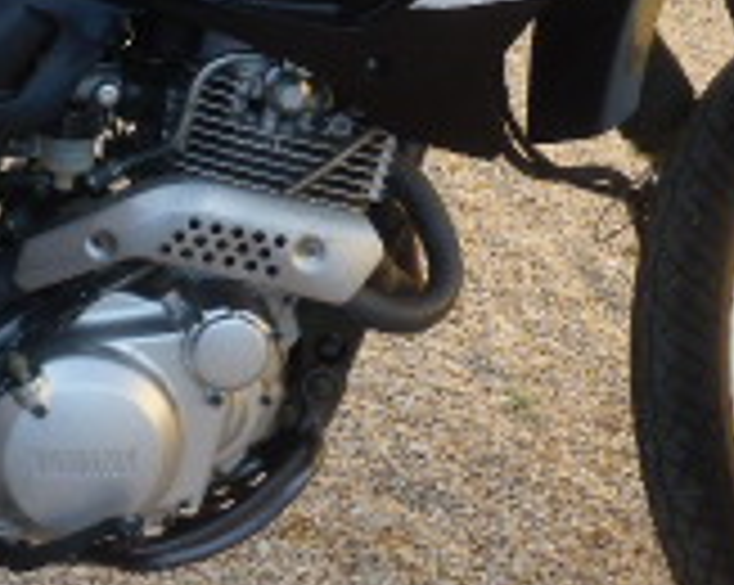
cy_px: 45
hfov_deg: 16.5
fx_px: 2495
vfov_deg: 13.3
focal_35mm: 115
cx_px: 54
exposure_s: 1/160
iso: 100
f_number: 4
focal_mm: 5.4
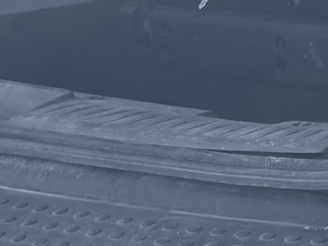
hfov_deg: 11.8
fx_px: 1545
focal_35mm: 163
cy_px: -69
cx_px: 410
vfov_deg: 9.0
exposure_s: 1/1637
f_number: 1.78
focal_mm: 6.76
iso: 80
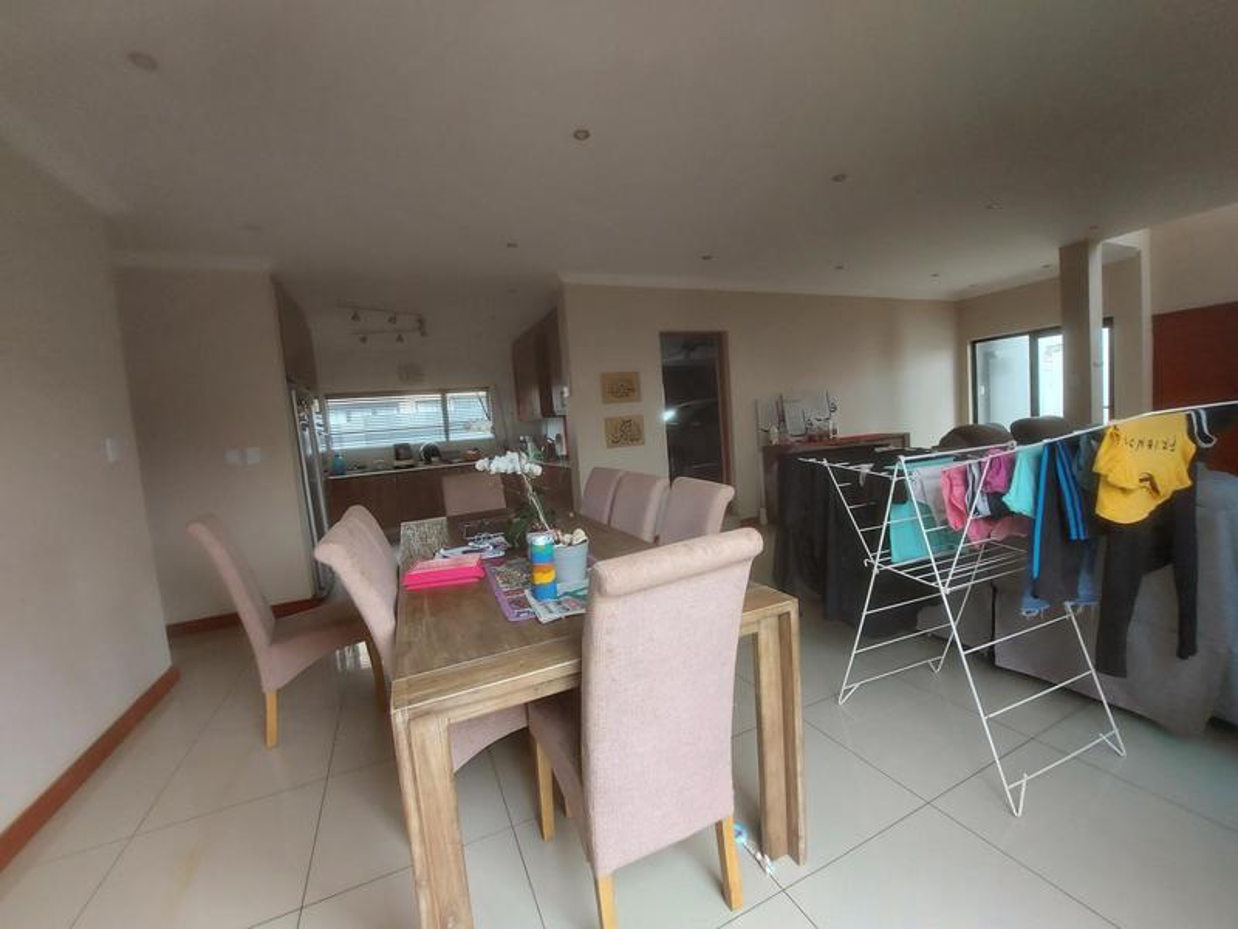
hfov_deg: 106.2
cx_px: 619
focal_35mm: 13
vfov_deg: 89.9
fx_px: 465
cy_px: 464
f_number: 2.2
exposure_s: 1/50
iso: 80
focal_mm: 1.74
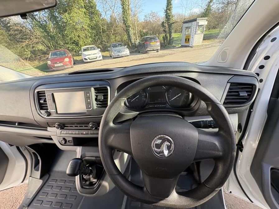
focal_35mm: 14
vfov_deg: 85.7
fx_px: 113
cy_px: 104
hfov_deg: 102.1
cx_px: 140
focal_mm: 2.22
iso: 100
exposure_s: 1/99
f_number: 2.2
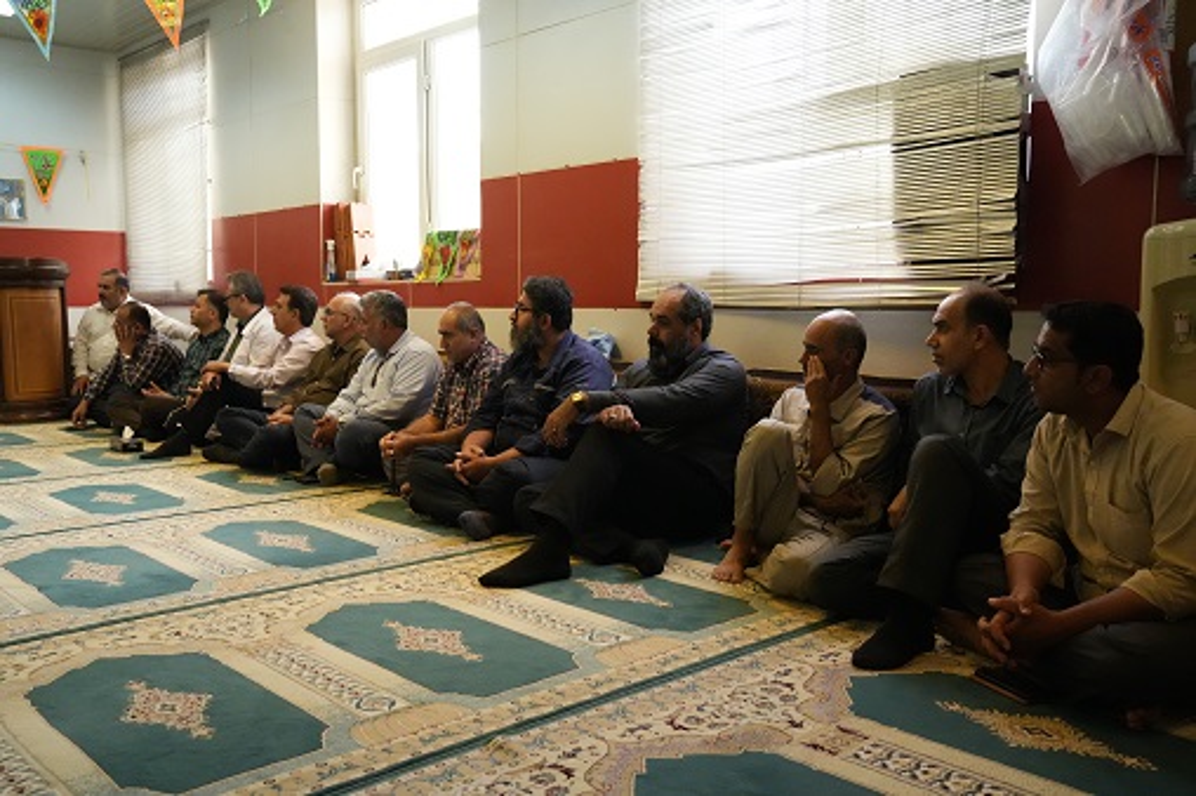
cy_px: 398
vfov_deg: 41.1
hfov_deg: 58.7
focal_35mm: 32
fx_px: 1062
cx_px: 598
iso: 12800
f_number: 6.3
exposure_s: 1/400
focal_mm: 32
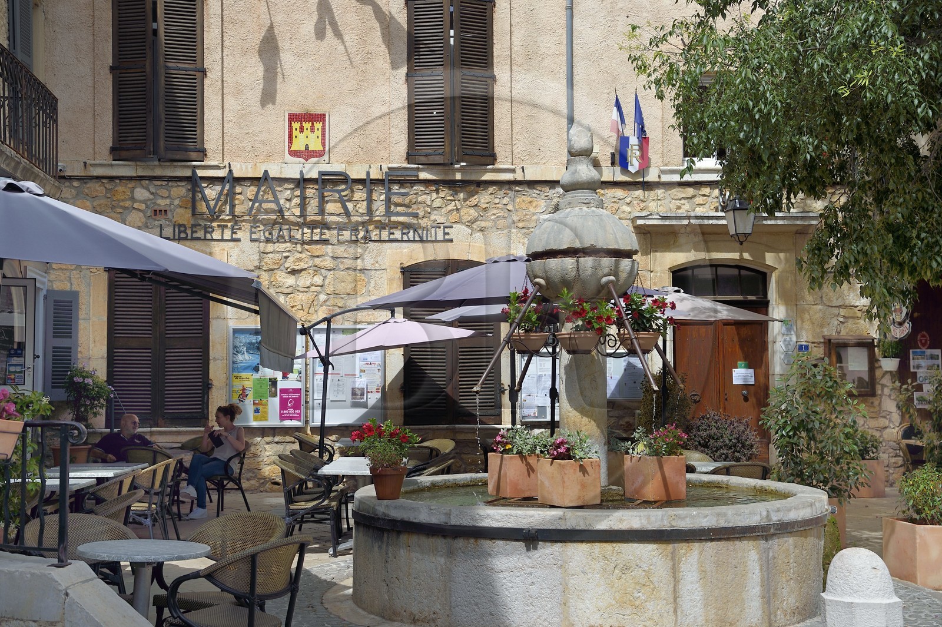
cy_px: 314
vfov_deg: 29.8
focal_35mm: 45
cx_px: 471
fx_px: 1177
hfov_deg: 43.6
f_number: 6.3
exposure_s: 1/1000
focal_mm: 45
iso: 200
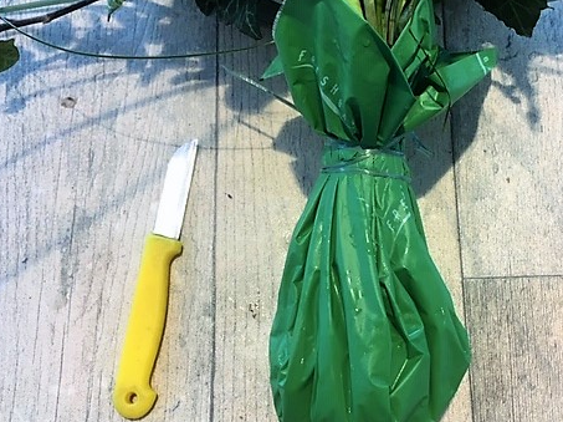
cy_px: 225
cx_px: 364
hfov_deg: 45.3
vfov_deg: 35.1
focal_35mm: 41
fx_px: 666
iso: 32
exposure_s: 1/33
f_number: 2.2
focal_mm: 4.15
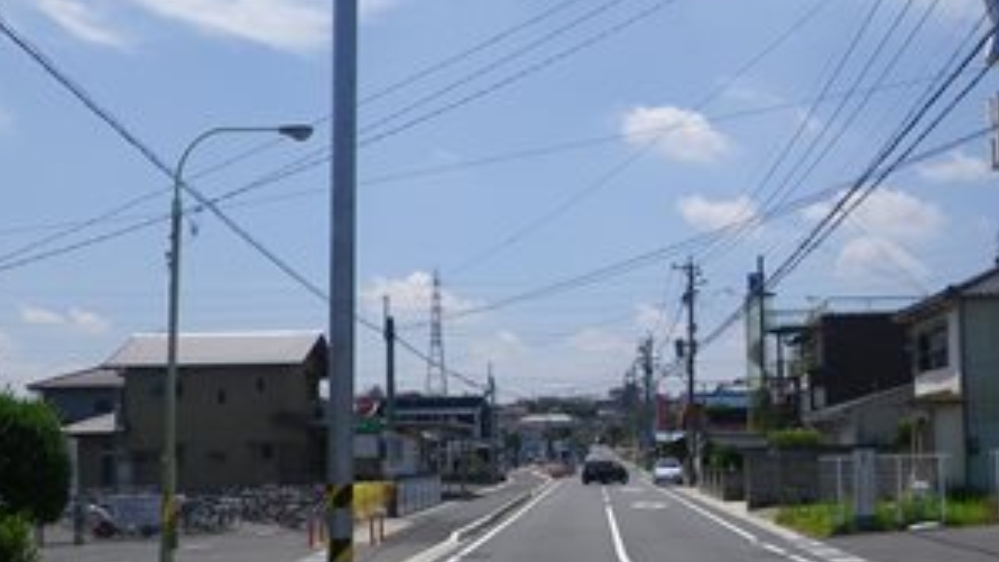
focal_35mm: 46
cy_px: 350
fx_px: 1218
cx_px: 629
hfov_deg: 44.2
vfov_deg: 25.9
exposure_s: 1/1000
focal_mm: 5
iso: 80
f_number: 4.2
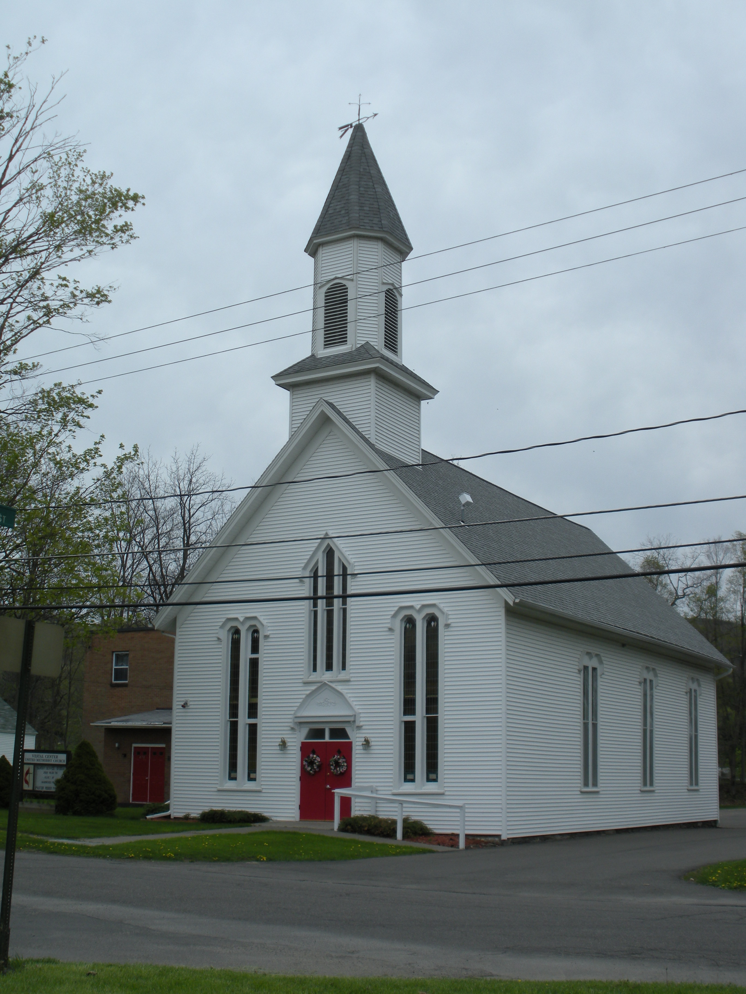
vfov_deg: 42.9
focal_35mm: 44
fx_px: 1264
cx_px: 373
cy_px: 497
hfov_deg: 32.9
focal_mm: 7.7
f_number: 4
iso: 64
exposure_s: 1/435
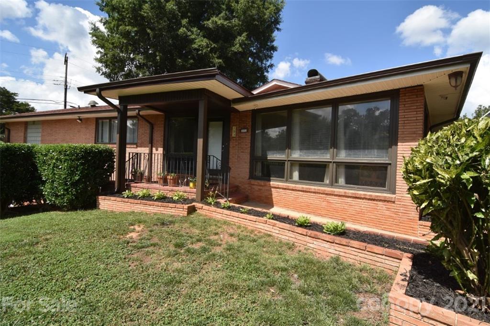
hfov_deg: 95.0
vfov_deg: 72.0
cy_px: 163
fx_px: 224
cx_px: 245
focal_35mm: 16
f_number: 8
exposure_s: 1/500
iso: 360
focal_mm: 11
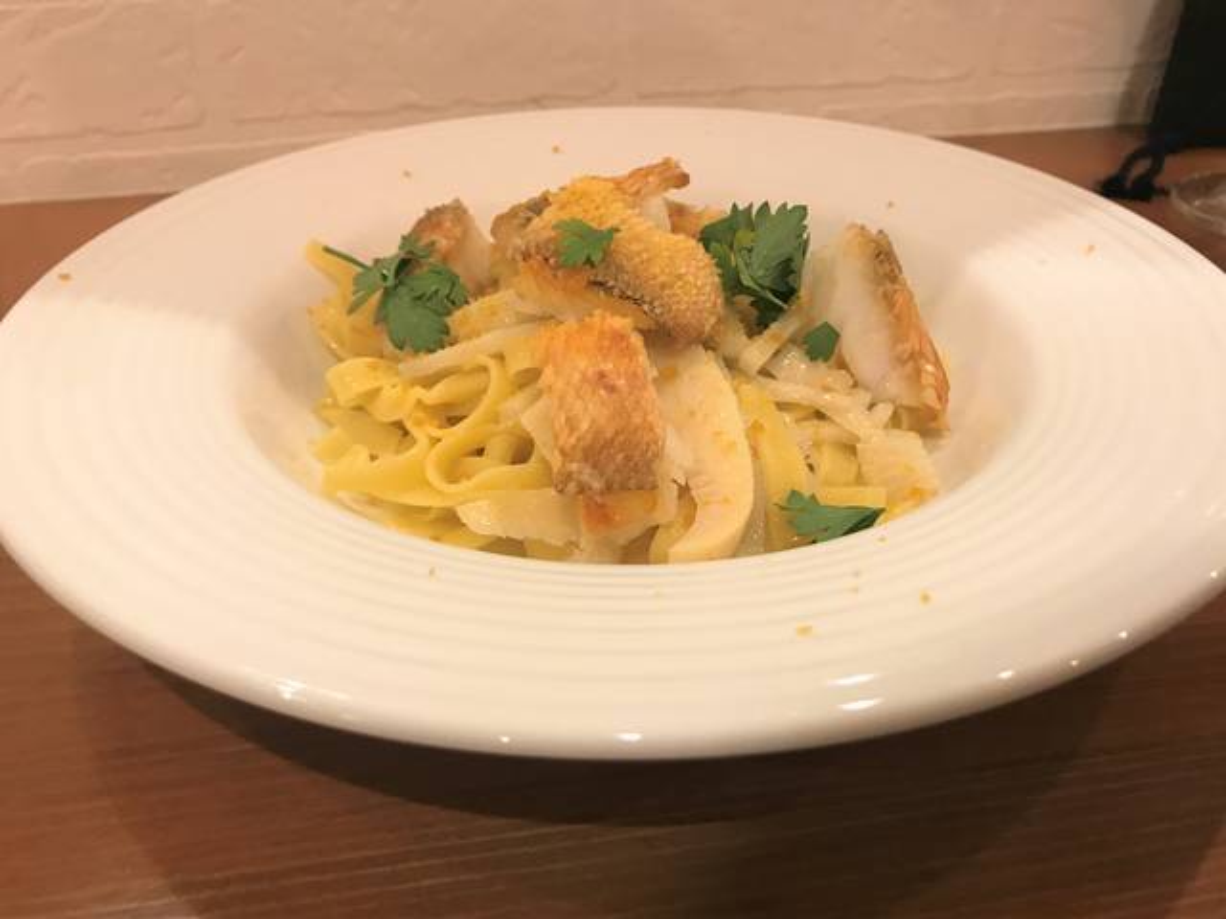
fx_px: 992
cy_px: 460
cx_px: 613
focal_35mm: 28
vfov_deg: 49.7
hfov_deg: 63.4
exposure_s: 1/17
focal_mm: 3.99
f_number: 1.8
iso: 40
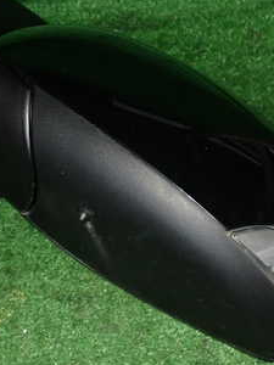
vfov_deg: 32.0
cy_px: 135
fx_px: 633
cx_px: 55
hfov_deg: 24.0
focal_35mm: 60
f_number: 6.3
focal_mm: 5.4
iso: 250
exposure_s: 1/30
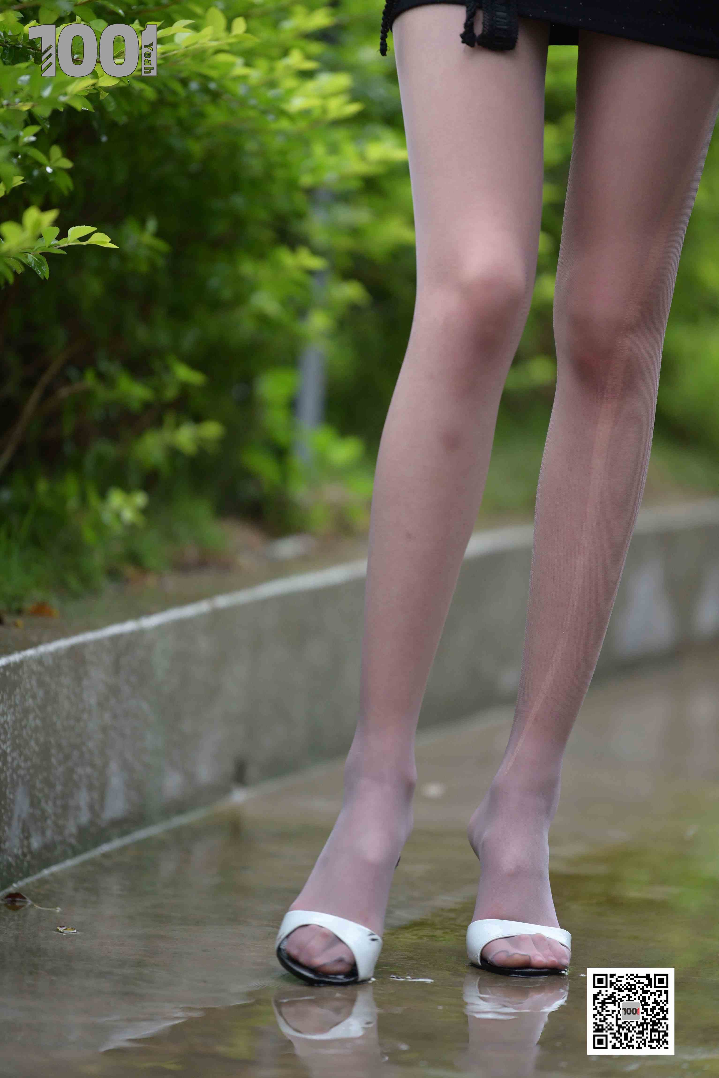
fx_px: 5991
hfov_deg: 6.9
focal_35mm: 200
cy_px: 539
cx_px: 360
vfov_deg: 10.3
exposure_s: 1/250
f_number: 2.8
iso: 1250
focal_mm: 200
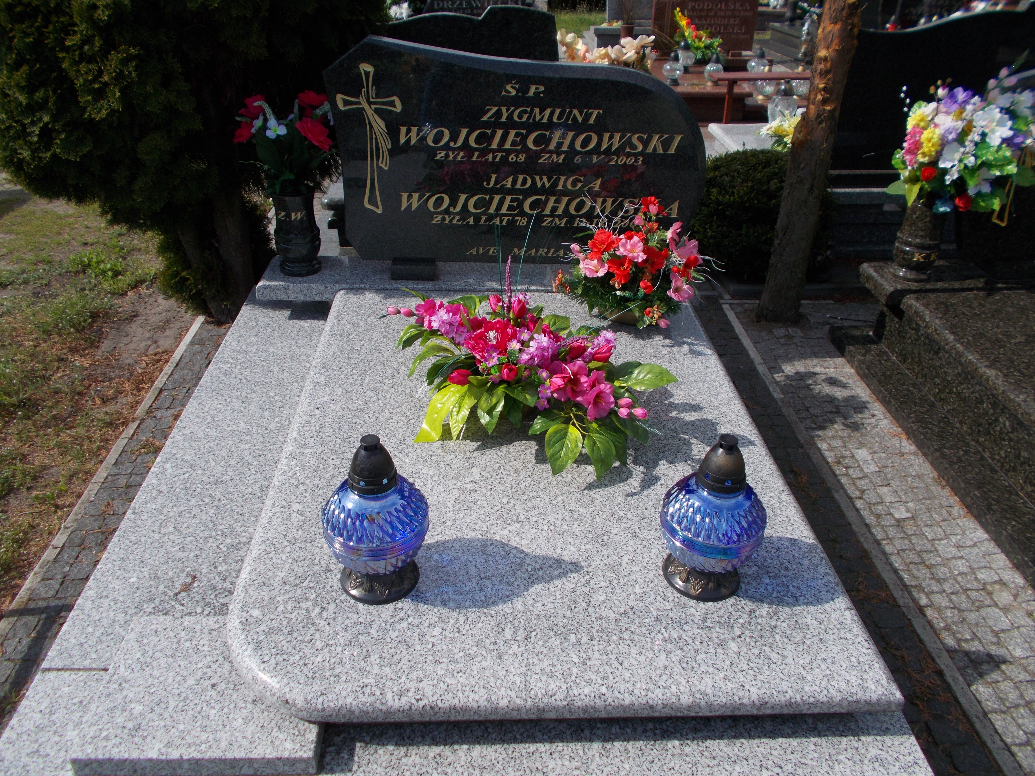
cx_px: 518
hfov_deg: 67.3
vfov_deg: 53.1
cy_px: 388
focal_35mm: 26
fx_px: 777
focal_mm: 4.6
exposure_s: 1/200
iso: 80
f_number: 8
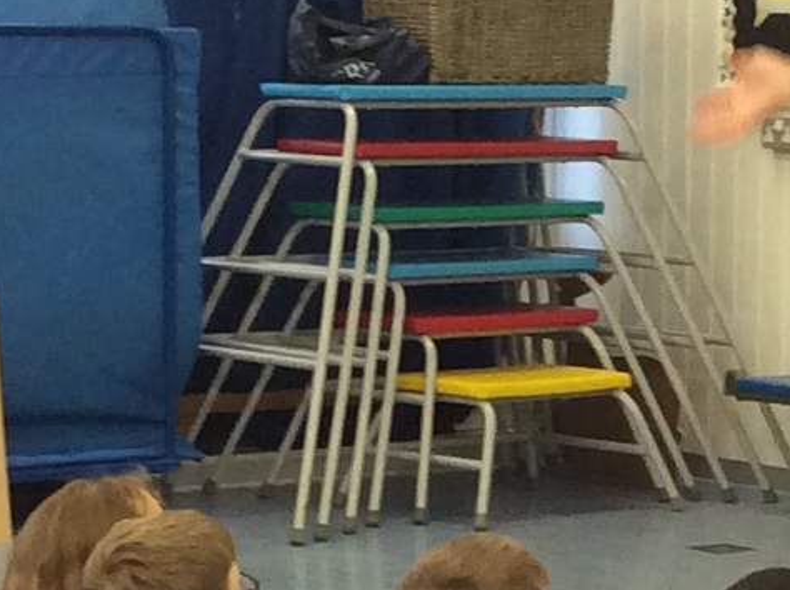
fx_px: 3988
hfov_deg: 11.3
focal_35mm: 175
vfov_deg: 8.3
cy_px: 777
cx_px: 445
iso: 80
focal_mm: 3.3
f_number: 2.4
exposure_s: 1/25
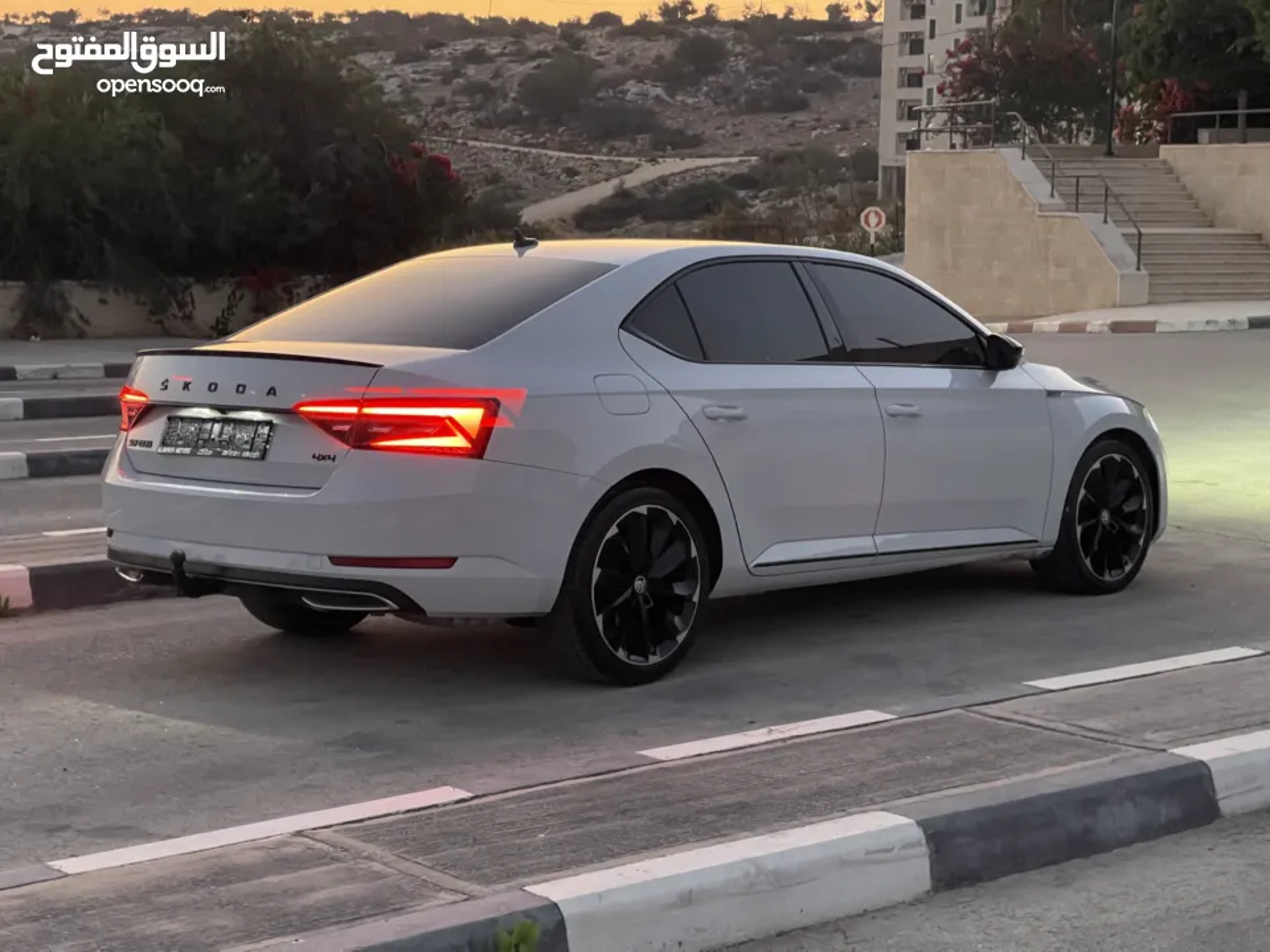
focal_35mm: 64
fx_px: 2348
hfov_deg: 30.3
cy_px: 476
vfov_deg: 22.9
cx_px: 635
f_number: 2.2
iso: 1000
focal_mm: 7.5
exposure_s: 1/29
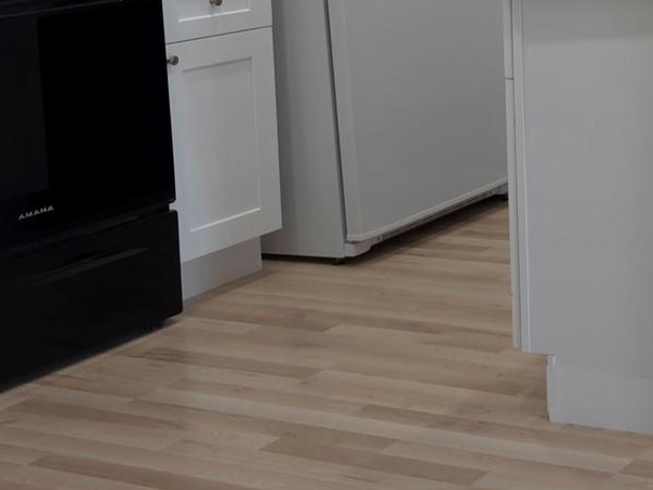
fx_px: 1471
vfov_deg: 18.1
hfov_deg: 21.6
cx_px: 929
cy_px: -80
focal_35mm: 78
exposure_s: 1/60.2
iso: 64
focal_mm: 6.3
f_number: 1.7
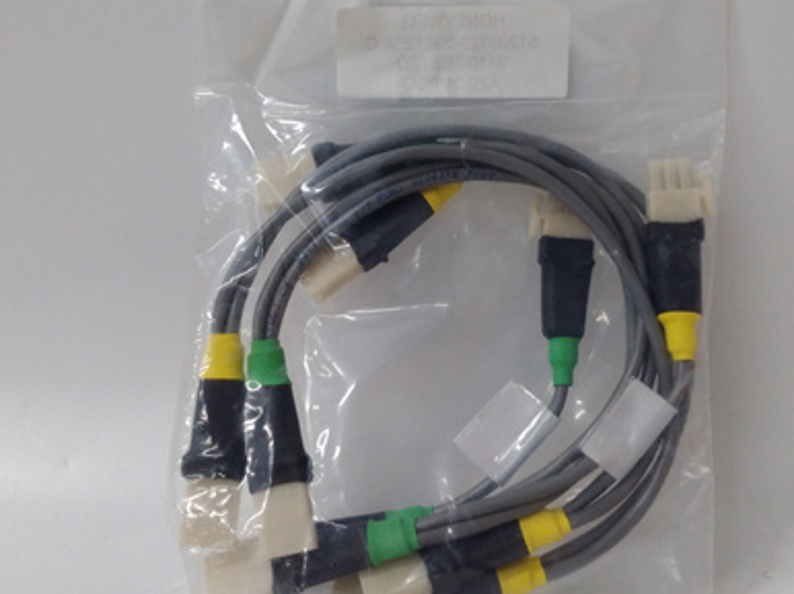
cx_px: 444
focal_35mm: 35
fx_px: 802
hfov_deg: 52.5
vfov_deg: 40.7
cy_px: 297
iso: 321
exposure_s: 1/33
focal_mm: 3.79
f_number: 2
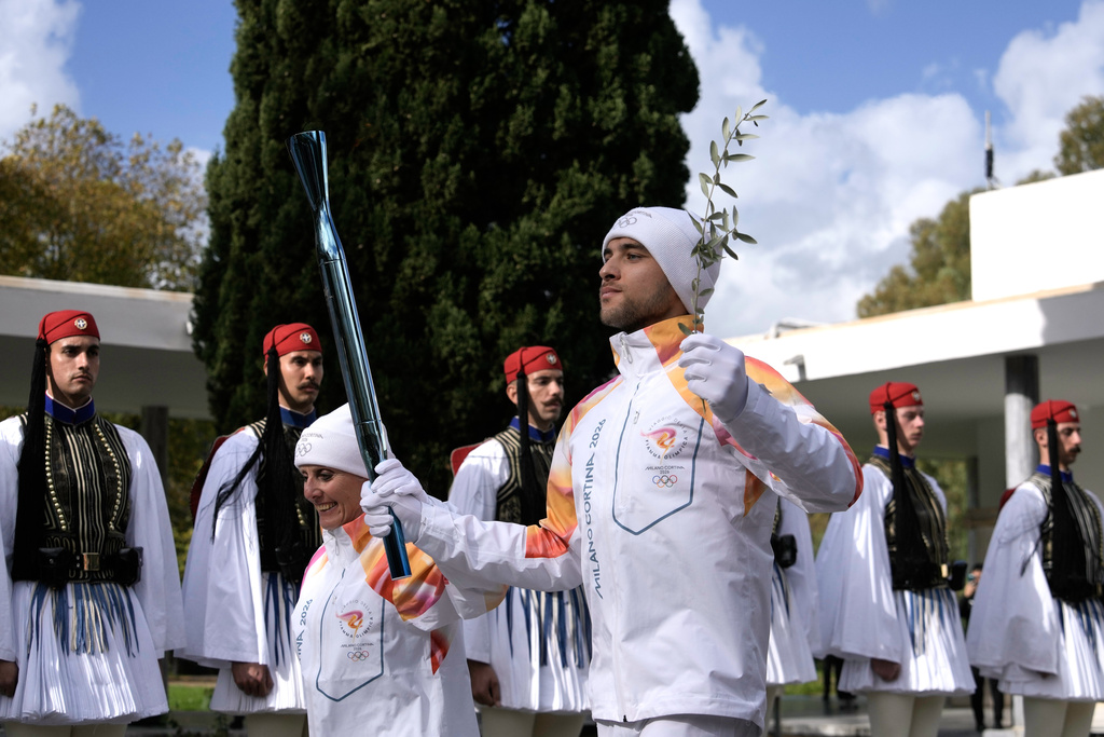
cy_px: 368
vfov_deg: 19.5
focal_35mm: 70
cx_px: 552
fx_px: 2147
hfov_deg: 28.8
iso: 400
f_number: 6.3
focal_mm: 70
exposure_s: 1/5000
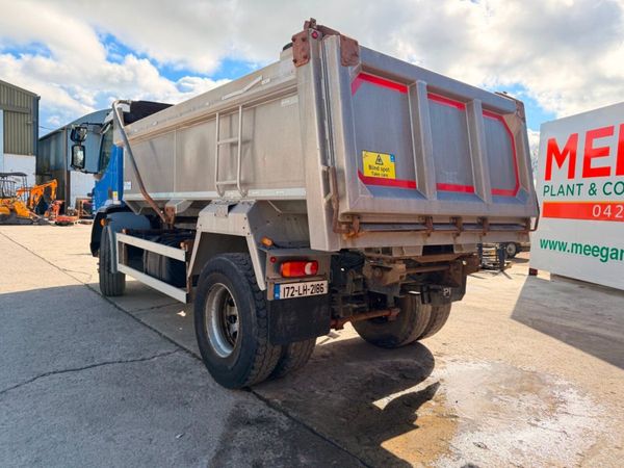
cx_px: 312
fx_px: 433
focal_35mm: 24
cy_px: 234
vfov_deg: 56.8
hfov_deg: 71.6
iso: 100
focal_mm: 6.76
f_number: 1.78
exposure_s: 1/1553
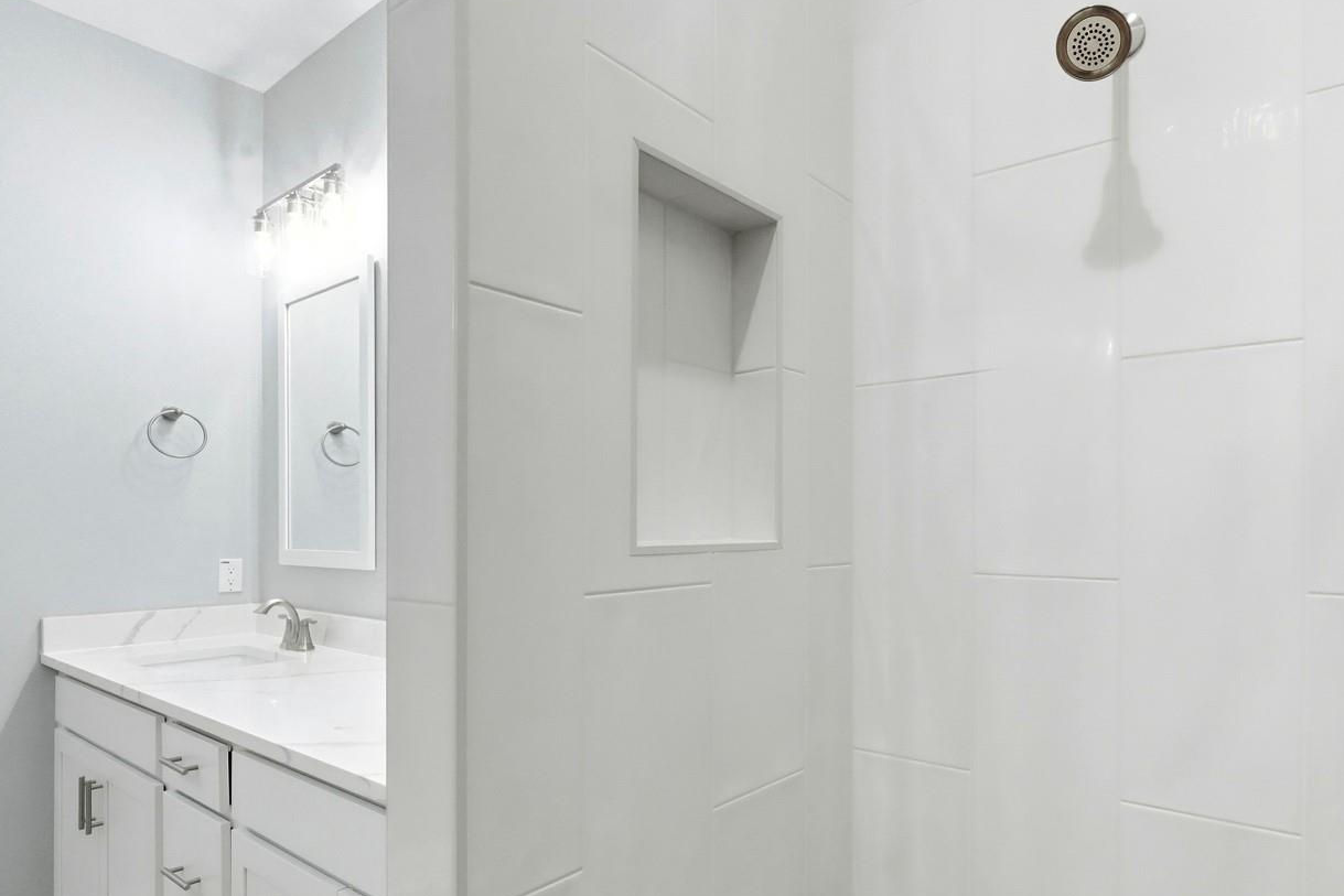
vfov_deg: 57.6
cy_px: 528
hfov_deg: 78.6
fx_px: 809
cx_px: 803
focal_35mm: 22
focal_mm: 16.5
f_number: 10
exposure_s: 1/1000
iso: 10000
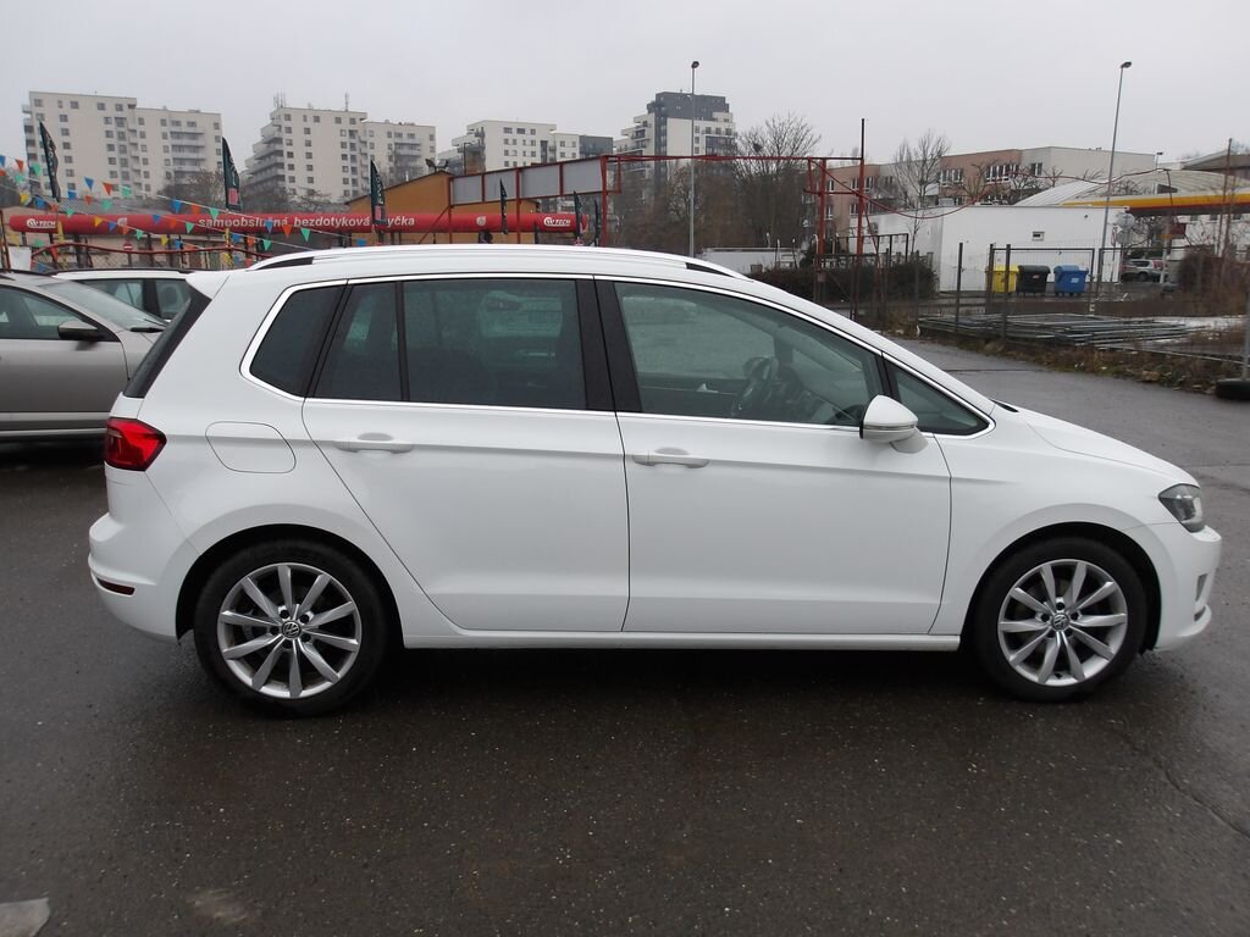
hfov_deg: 65.3
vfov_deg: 51.4
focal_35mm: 27
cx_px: 625
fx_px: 975
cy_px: 468
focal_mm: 4.9
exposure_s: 1/277
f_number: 3
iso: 100
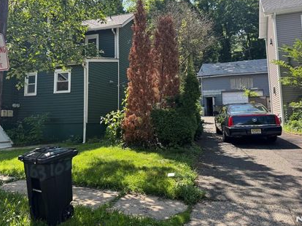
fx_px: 253
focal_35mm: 29
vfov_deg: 47.9
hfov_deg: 61.7
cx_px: 148
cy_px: 91
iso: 80
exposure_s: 1/782
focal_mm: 6.76
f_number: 1.78
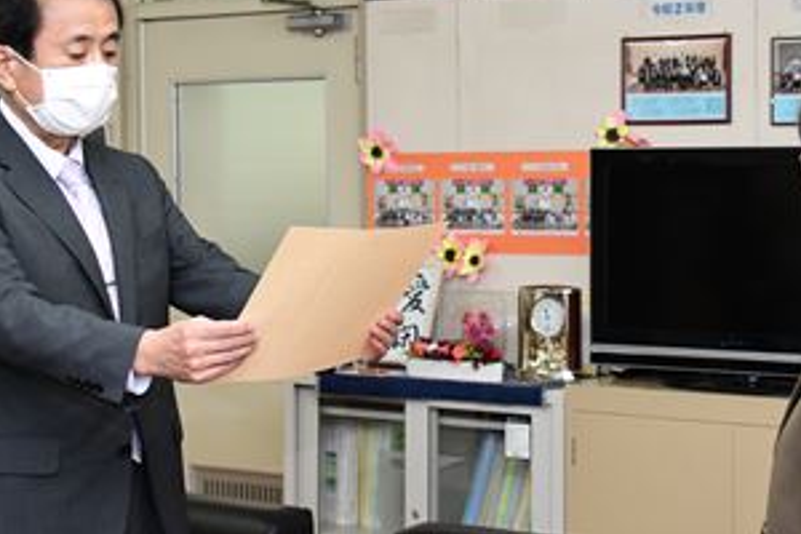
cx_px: 491
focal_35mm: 85
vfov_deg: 16.1
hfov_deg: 23.9
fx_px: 1891
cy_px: 212
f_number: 4.5
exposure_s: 1/250
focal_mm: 34
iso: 2500
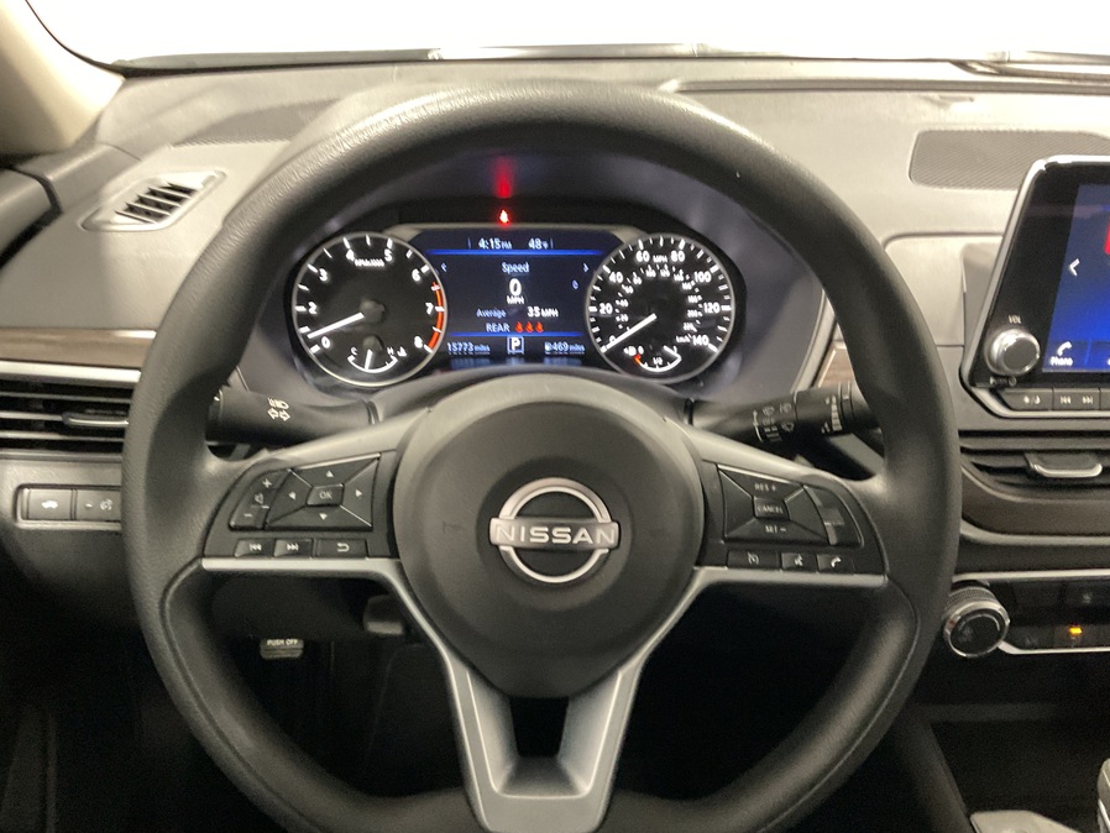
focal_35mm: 31
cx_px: 534
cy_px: 442
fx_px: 994
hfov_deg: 58.3
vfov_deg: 45.4
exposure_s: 1/25
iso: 400
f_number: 1.8
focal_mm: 3
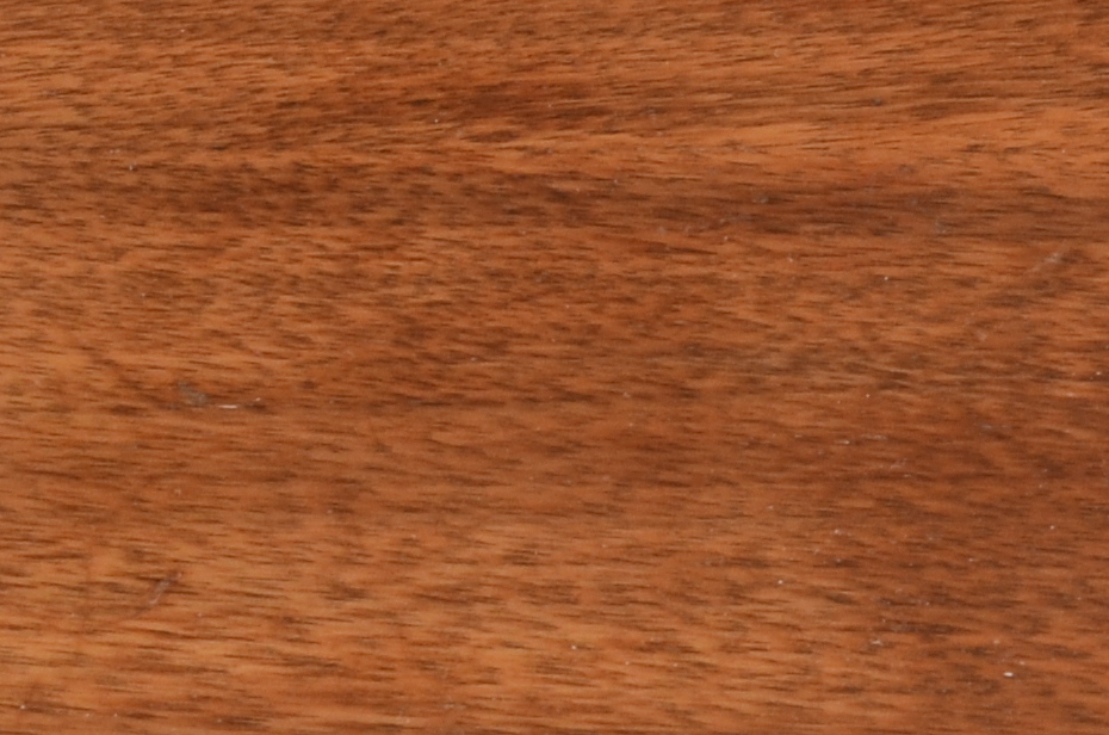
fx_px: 6107
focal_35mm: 199
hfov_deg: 10.3
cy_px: 10
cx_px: 1059
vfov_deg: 6.9
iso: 200
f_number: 9
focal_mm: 25
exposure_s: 1/125
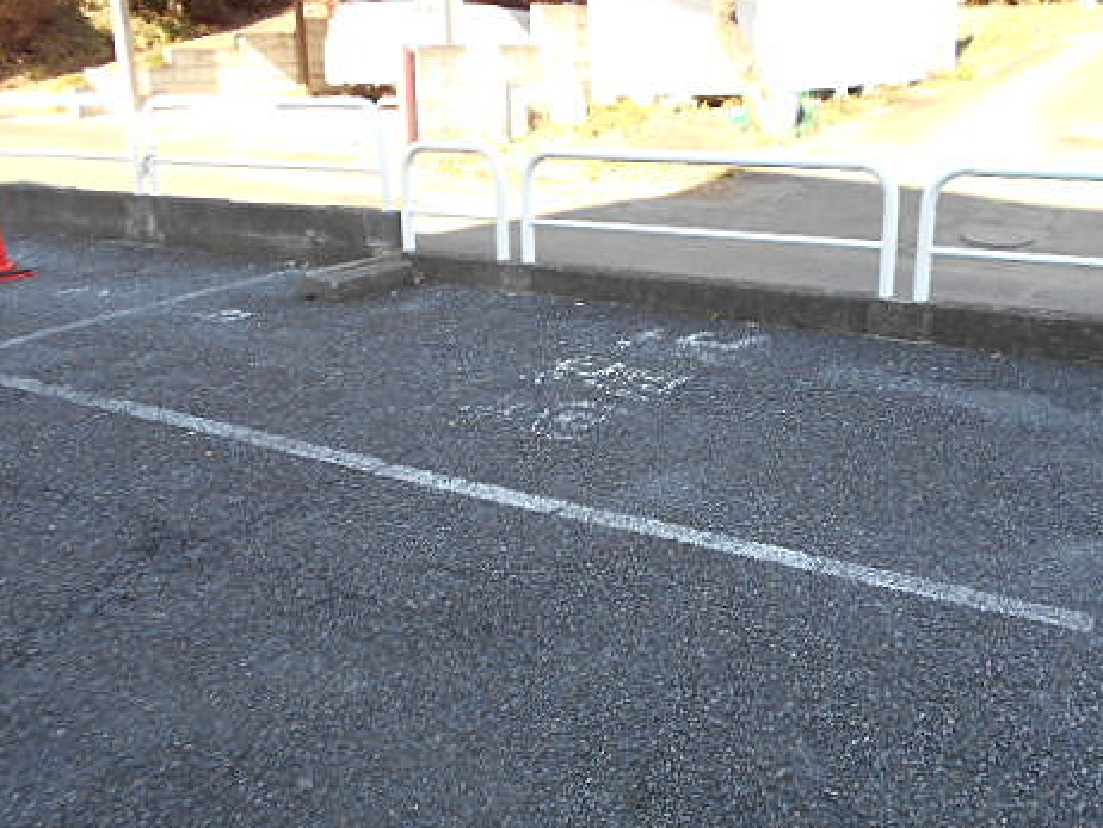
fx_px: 1148
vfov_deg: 39.5
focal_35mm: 36
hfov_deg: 51.2
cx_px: 630
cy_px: 501
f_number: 3.2
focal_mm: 4.6
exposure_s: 1/100
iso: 80
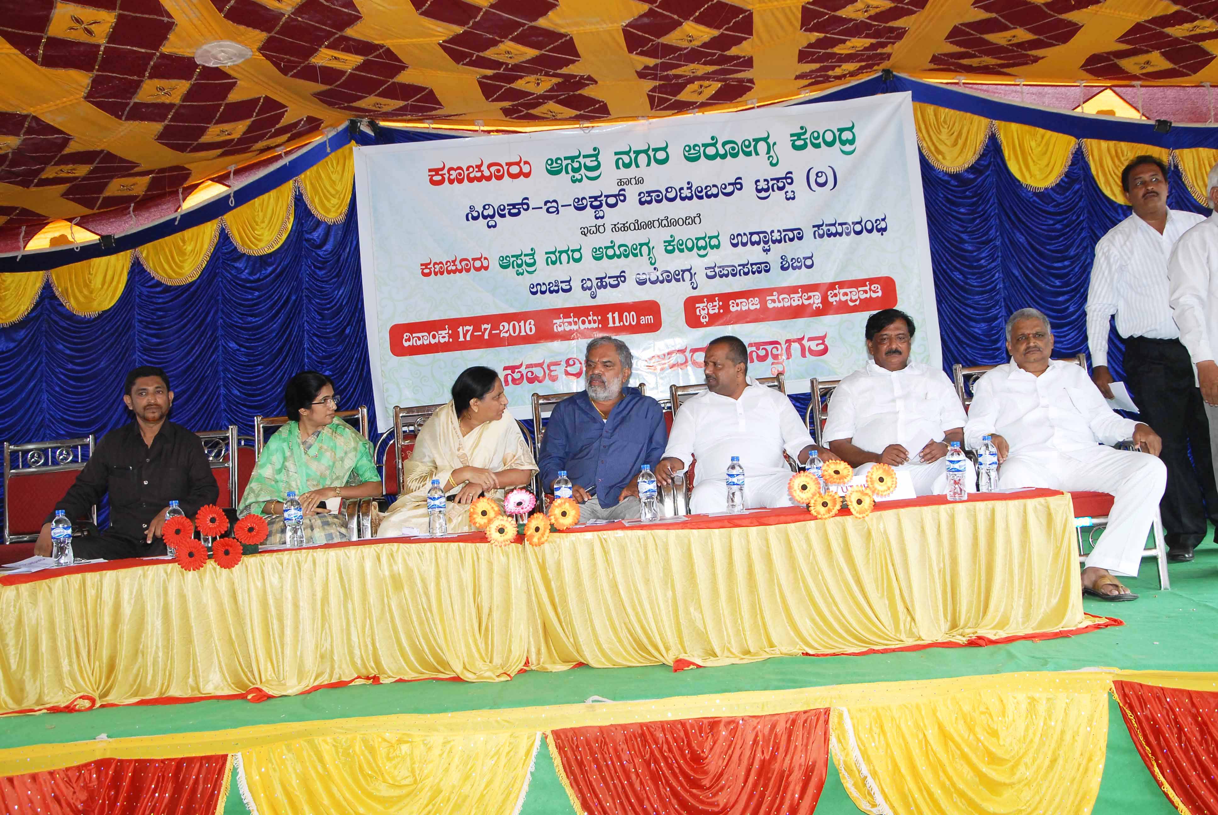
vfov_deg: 34.3
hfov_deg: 49.5
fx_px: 1321
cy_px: 408
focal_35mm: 39
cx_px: 609
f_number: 5.6
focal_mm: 26
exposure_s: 1/125
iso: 400
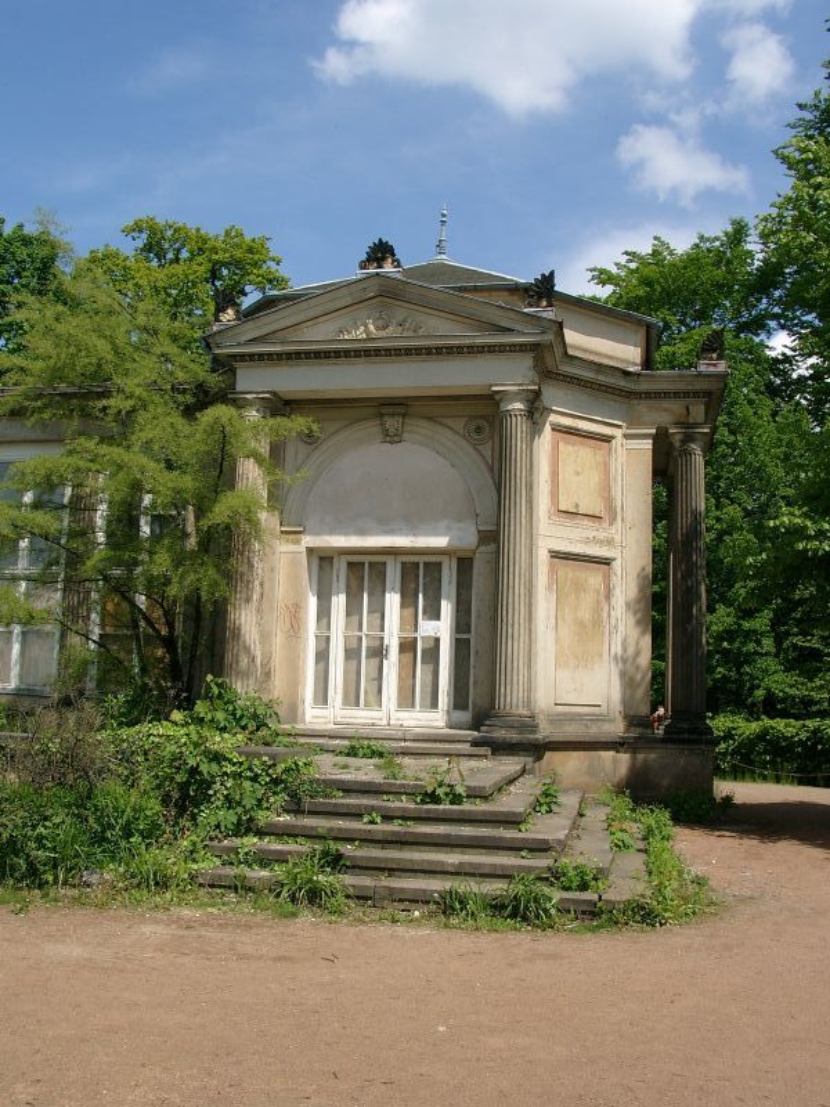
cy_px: 554
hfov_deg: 41.8
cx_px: 415
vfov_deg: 54.0
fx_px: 1087
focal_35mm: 34
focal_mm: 7.16
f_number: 4
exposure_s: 1/967
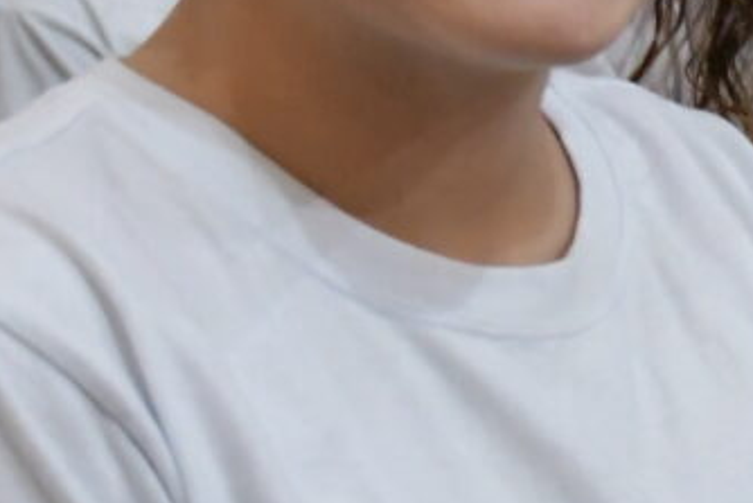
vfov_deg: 6.6
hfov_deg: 9.7
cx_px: 1096
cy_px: 131
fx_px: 4331
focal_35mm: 207
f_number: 3.8
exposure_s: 1/80
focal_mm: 24
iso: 3200
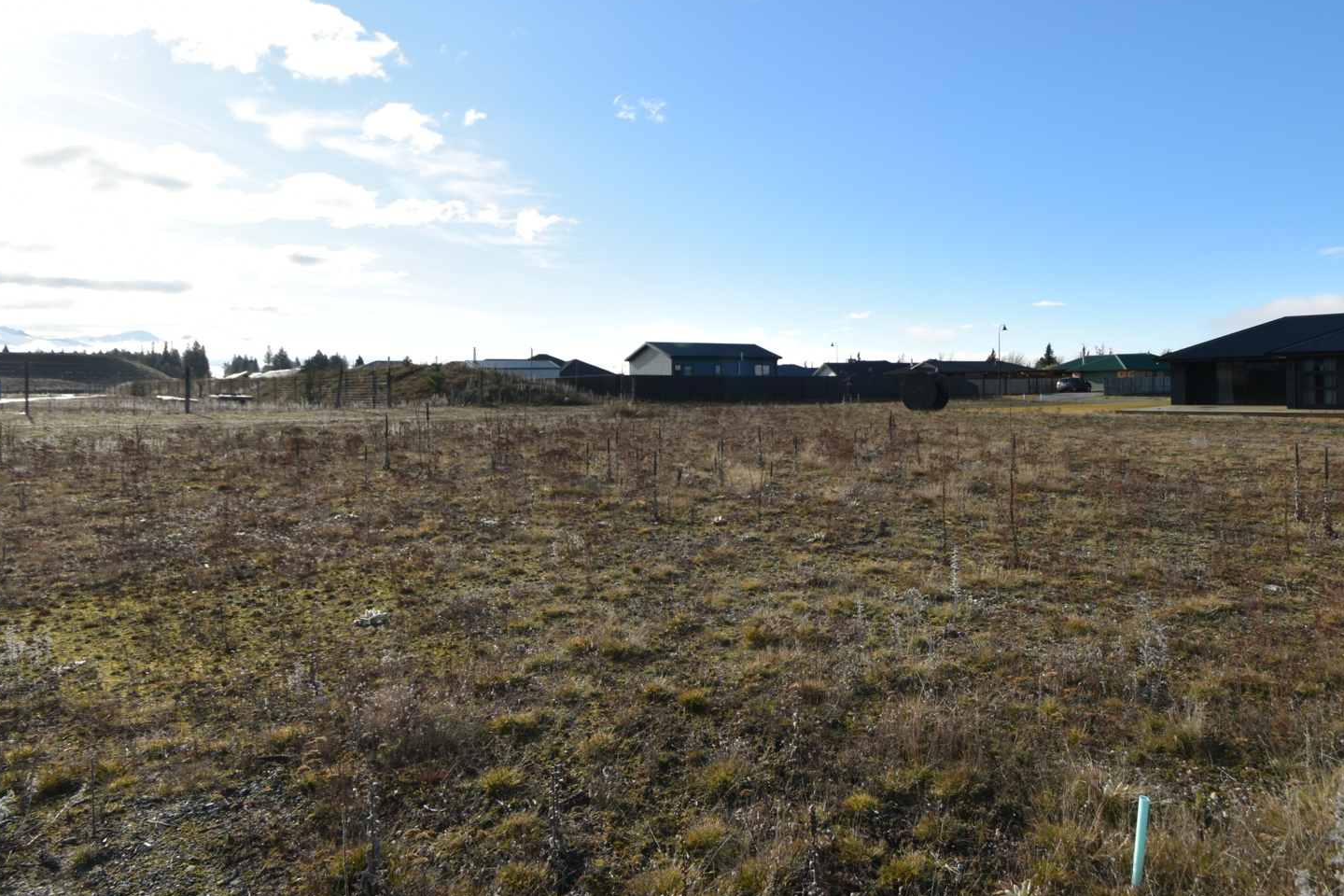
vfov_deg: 61.6
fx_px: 747
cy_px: 378
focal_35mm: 20
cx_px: 763
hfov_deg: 83.5
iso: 100
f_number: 11
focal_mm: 10
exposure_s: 1/200
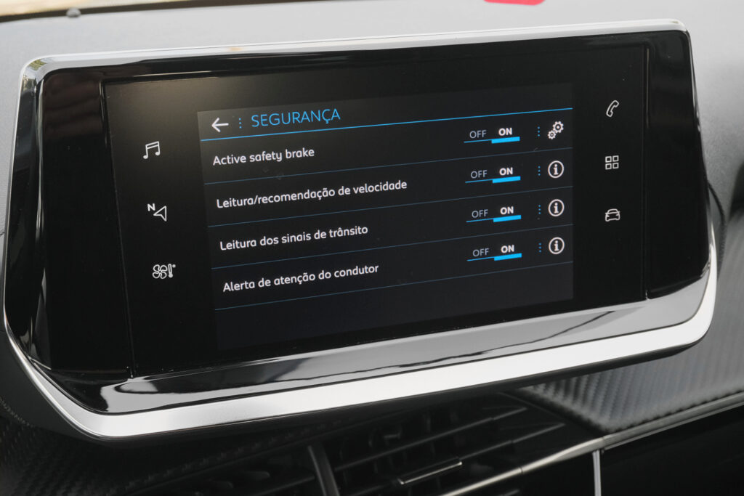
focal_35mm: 50
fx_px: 1033
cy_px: 248
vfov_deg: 27.0
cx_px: 372
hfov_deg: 39.6
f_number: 9
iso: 2000
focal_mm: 33.3
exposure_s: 1/160
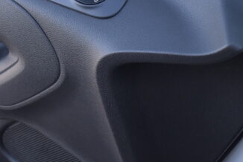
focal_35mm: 74
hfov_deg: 26.9
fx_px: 501
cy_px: 47
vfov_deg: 18.3
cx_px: 60
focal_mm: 21
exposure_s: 1/1000
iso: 1600
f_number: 3.8
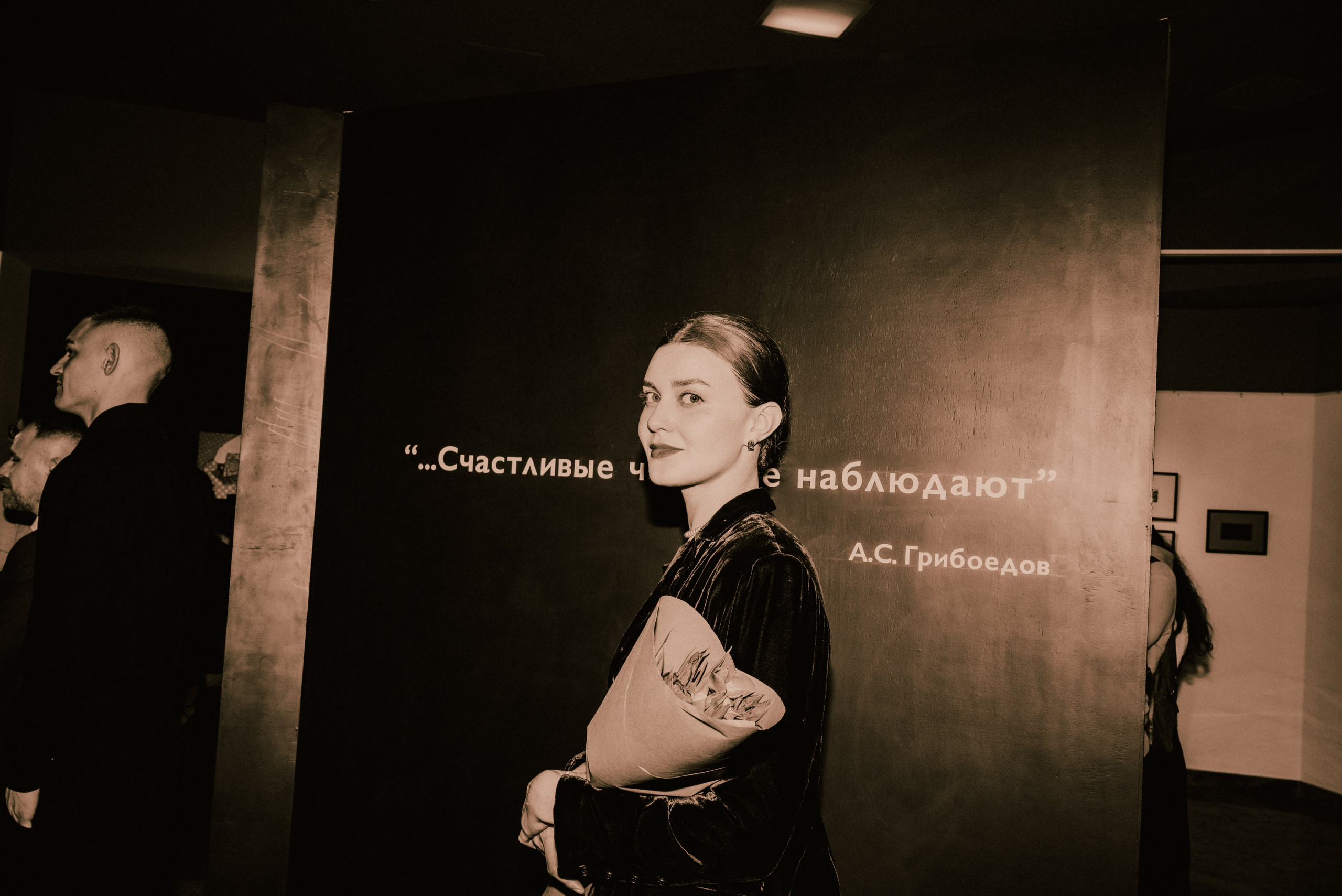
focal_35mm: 30
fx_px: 1119
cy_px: 448
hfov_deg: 61.9
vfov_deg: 43.6
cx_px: 671
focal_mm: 30
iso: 640
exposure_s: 1/125
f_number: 9
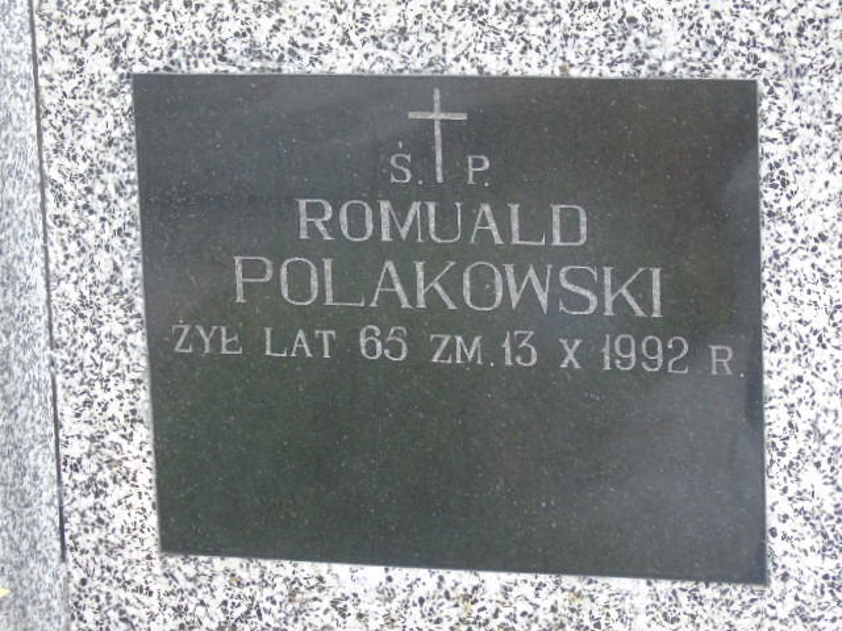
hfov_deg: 12.2
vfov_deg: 9.2
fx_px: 3940
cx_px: 421
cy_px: 316
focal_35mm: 162
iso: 500
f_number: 4.9
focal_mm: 29
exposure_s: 1/100
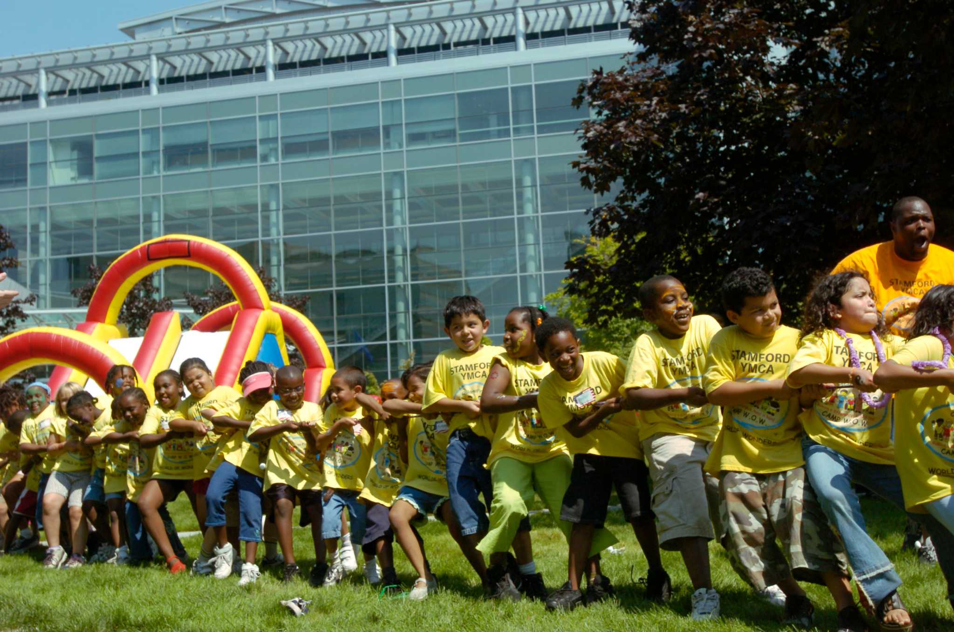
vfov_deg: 31.7
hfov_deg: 46.5
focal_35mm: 42
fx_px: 1111
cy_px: 316
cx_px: 477
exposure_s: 1/1000
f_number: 5.6
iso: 200
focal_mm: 28
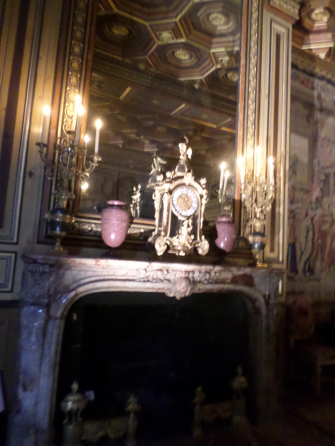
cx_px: 168
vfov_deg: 69.4
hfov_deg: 54.9
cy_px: 223
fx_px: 323
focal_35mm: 25
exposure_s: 1/8
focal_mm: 4.5
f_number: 2.5
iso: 640
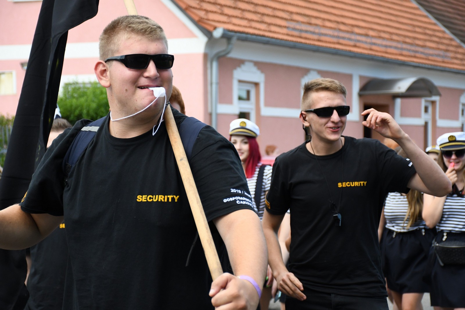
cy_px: 155
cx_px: 232
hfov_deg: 20.6
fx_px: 1279
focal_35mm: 99
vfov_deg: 13.8
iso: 1250
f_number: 5
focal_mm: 66
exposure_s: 1/2500
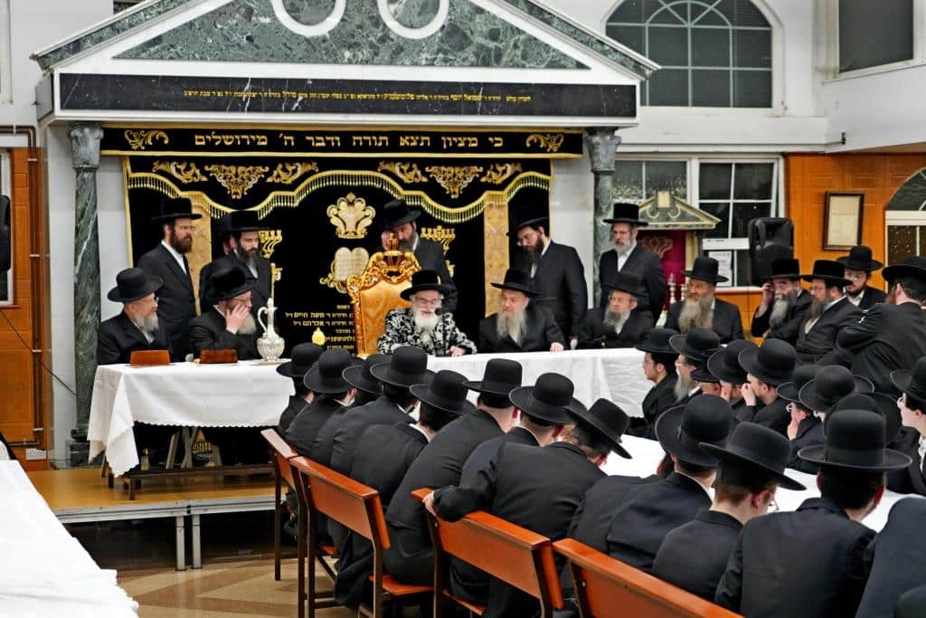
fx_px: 1698
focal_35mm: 66
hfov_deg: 30.5
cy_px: 309
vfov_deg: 20.6
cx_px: 463
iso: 5000
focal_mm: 66
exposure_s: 1/250
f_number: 5
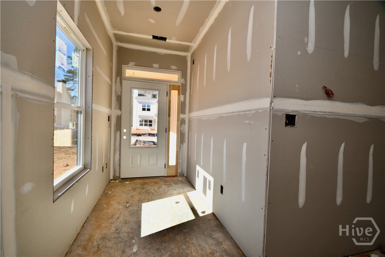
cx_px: 192
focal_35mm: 15
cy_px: 128
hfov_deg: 100.4
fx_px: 160
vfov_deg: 77.3
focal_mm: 10
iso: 100
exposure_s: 1/160
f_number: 6.3
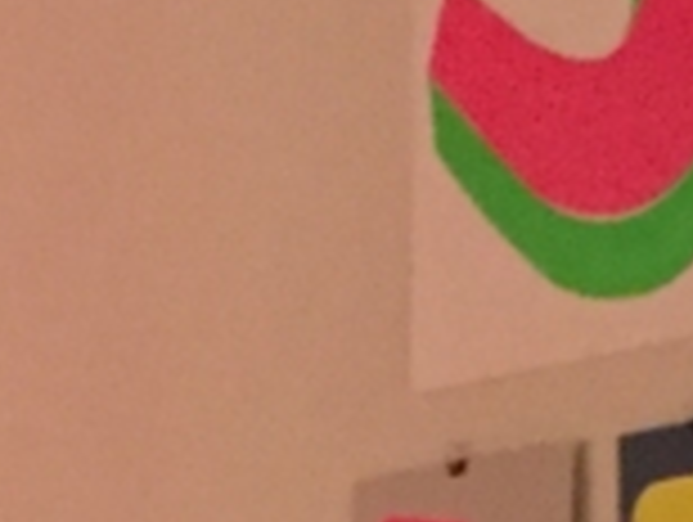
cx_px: -243
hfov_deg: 9.1
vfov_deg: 6.2
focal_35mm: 214
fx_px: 4291
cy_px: 1744
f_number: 2.2
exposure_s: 1/17
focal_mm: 4.15
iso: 640
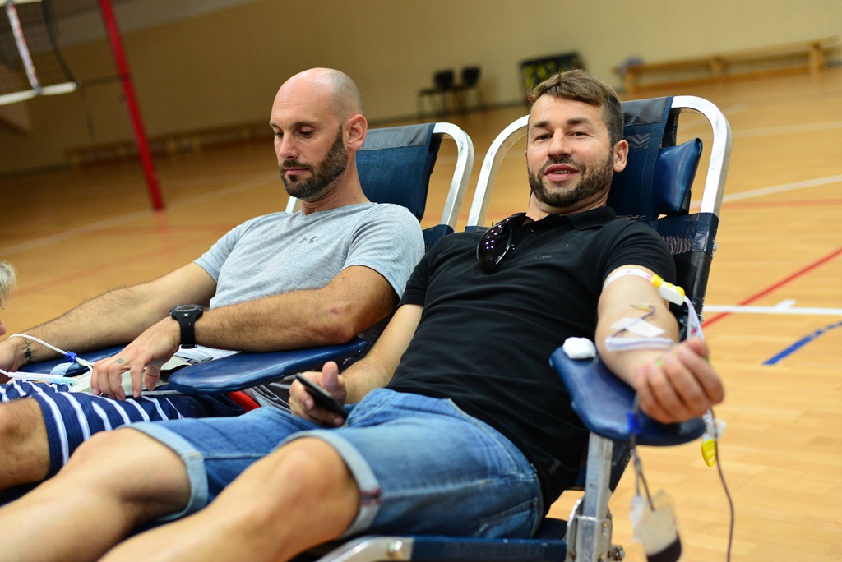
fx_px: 1170
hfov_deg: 39.6
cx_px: 421
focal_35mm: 50
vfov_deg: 27.0
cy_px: 281
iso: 1000
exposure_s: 1/200
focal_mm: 50
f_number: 2.8
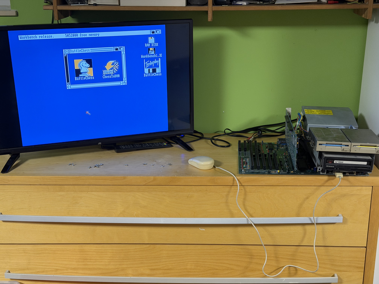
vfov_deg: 30.3
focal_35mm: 48
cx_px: 190
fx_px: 526
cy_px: 142
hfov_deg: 39.7
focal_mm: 6.76
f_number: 1.78
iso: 250
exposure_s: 1/47
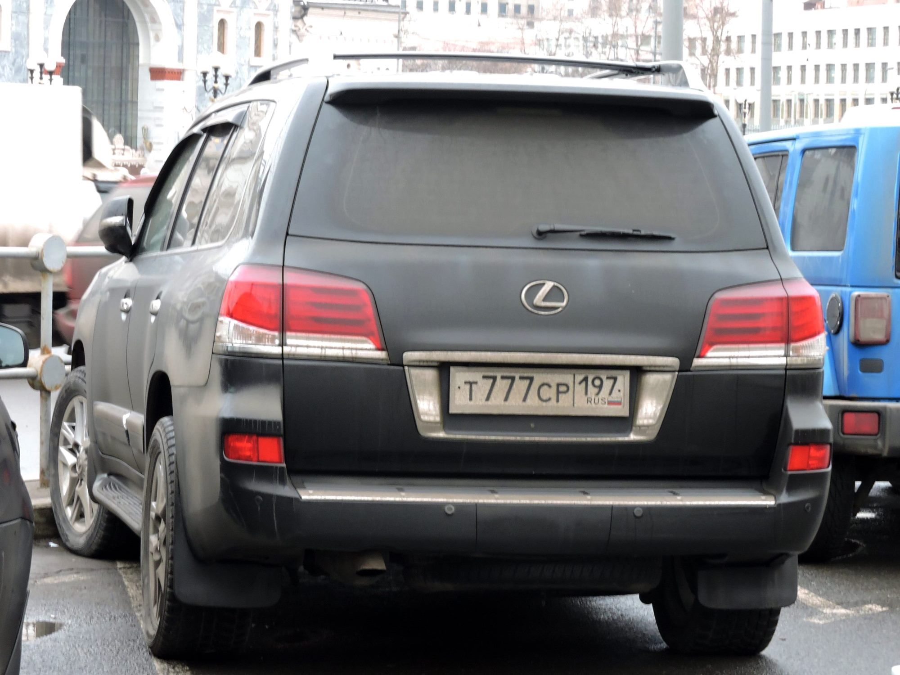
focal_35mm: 115
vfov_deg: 12.9
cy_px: 338
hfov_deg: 17.1
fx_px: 2990
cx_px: 450
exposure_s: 1/60
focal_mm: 20.6
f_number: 5
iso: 280
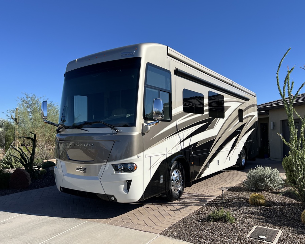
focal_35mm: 28
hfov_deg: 62.2
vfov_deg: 51.5
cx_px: 156
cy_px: 118
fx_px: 253
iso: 50
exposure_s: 1/4831
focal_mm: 5.7
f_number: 1.5
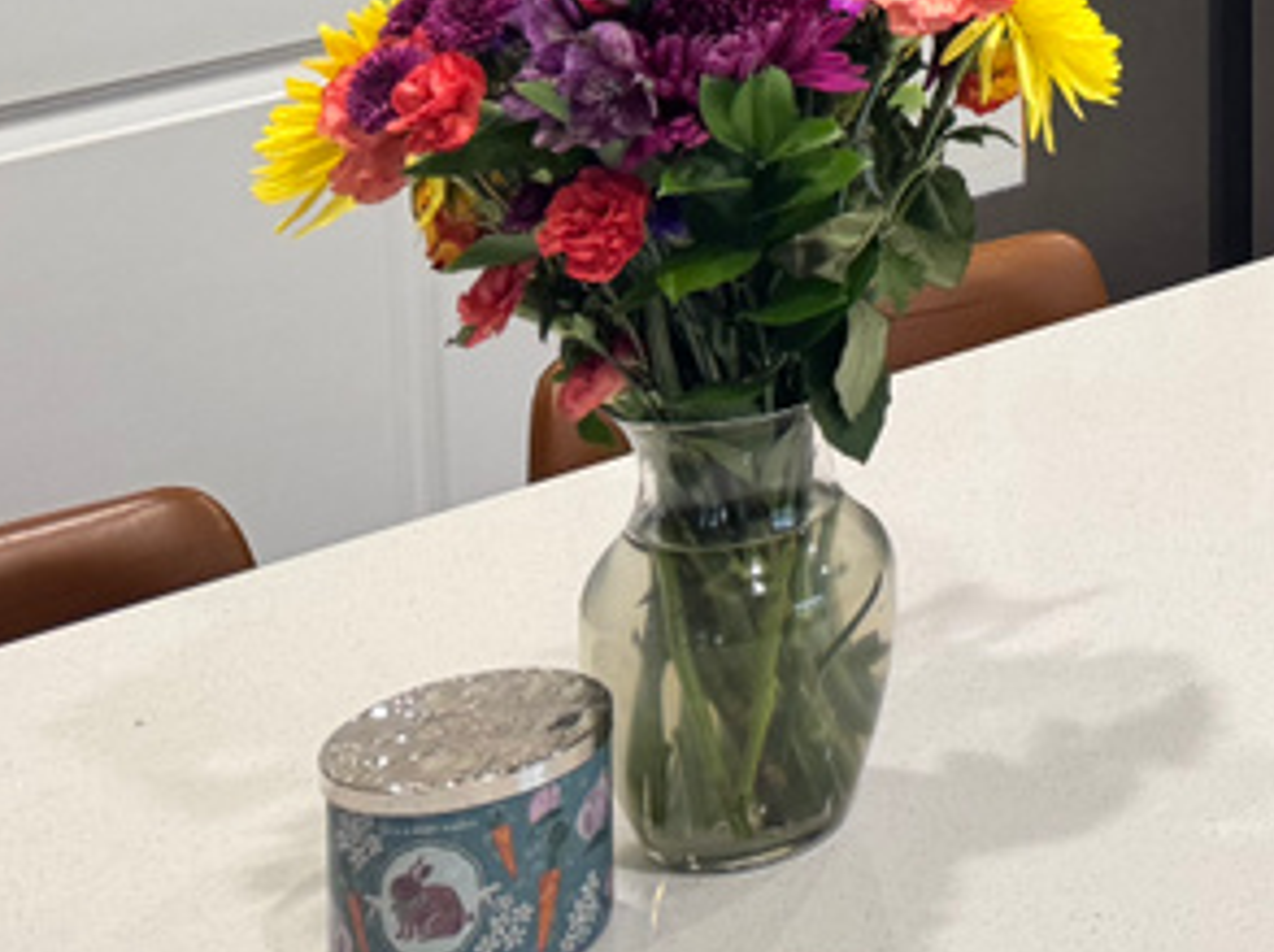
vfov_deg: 15.7
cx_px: 2178
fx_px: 3088
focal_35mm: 84
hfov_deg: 18.9
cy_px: -596
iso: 125
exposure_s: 1/60
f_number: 1.78
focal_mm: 6.76
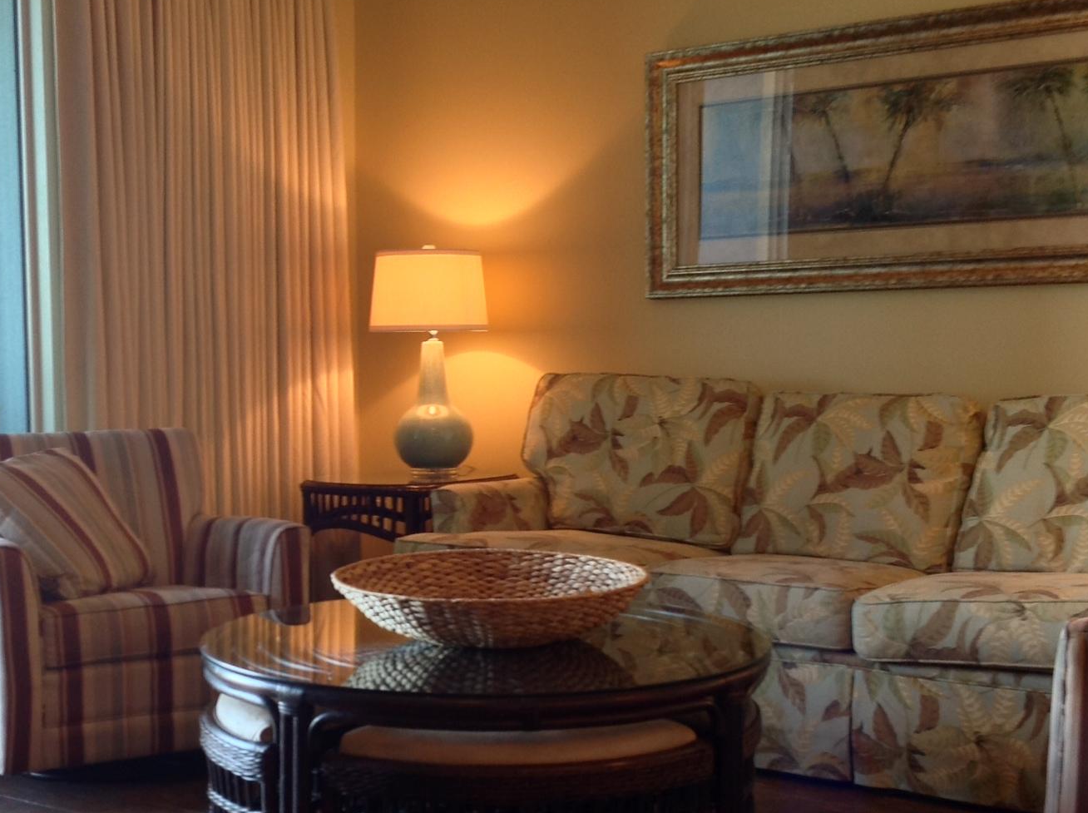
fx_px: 1726
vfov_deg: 26.5
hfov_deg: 34.9
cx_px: 449
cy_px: 468
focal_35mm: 55
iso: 50
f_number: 2.4
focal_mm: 4.28
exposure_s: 1/15
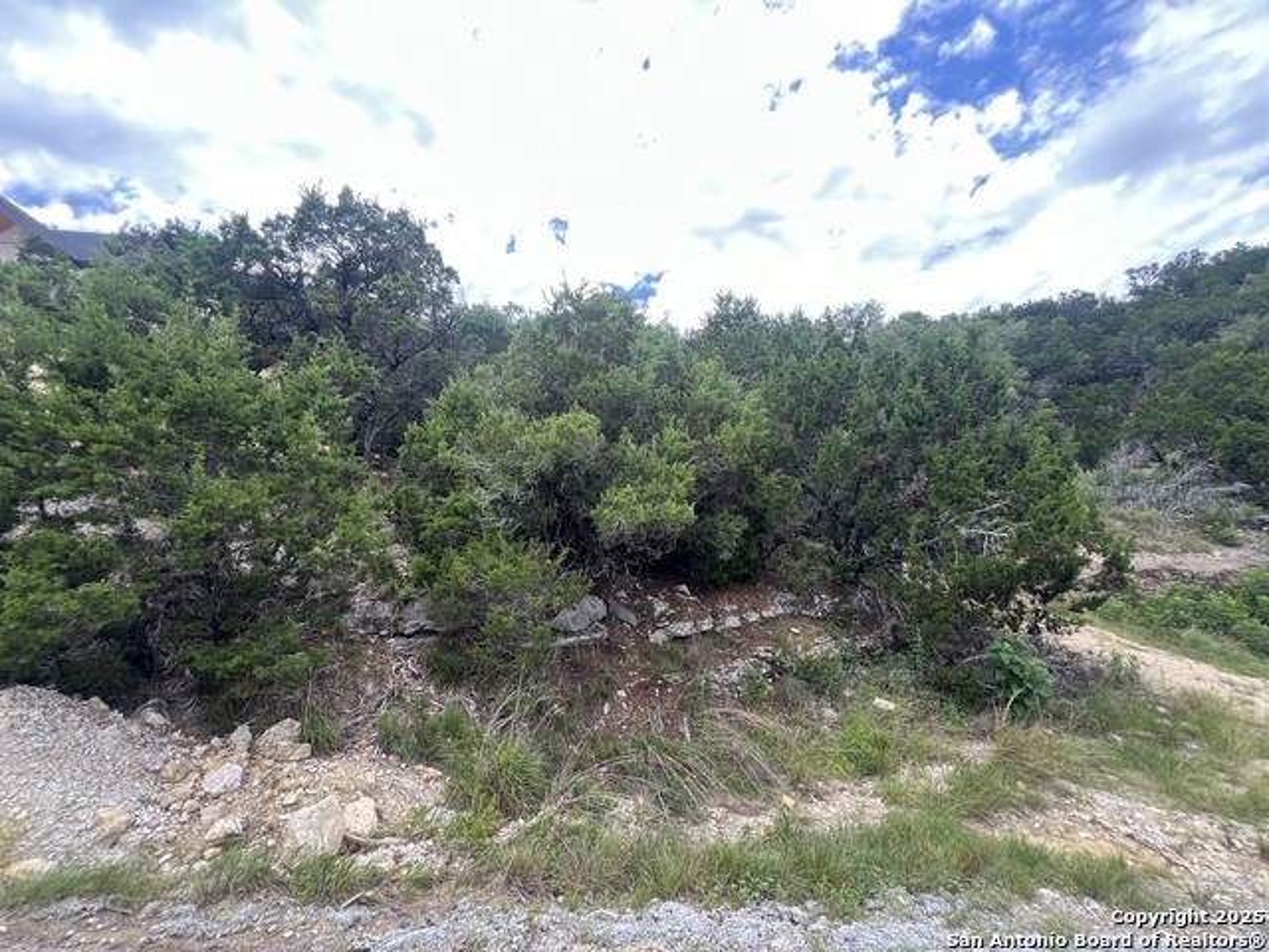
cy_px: 476
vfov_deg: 89.9
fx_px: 477
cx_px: 634
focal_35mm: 13
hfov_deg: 106.2
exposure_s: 1/274
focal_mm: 1.57
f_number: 1.8
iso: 32
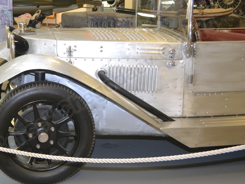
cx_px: 77
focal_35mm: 64
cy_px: 103
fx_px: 453
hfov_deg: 30.0
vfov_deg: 22.9
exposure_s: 1/60
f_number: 4.8
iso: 1250
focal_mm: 32
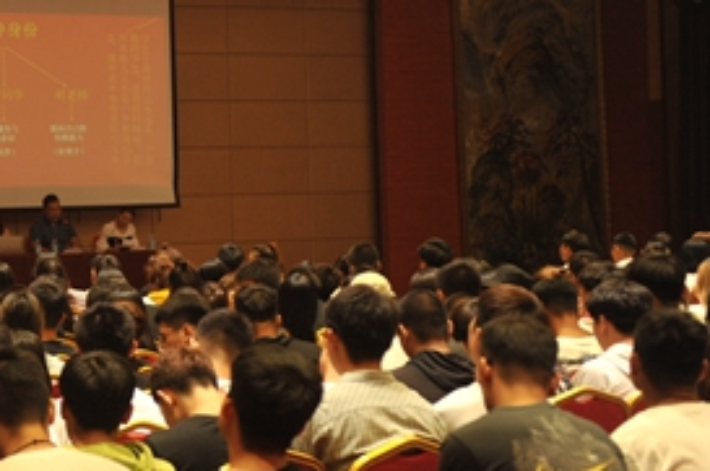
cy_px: 142
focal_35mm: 95
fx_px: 1870
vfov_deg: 14.3
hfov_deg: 20.9
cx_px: 21
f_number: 3.2
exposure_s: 1/200
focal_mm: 48
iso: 1600
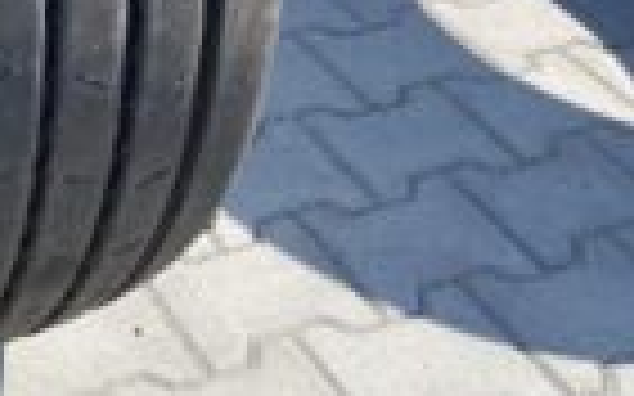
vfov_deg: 14.3
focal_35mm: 84
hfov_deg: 23.3
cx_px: -49
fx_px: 1451
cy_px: -236
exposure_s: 1/1114
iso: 32
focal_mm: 4.25
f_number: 1.8
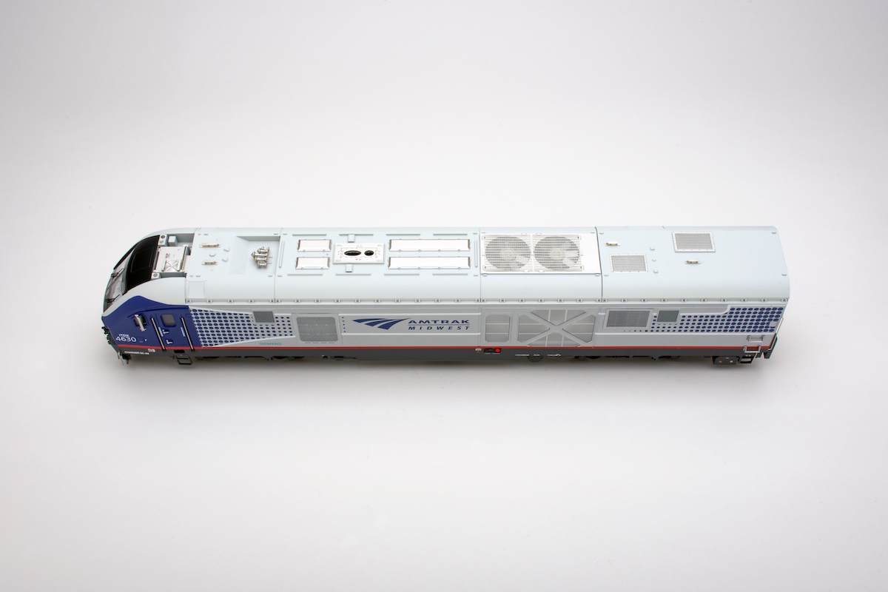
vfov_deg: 29.9
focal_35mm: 45
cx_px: 444
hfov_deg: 43.6
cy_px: 296
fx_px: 1110
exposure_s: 1/160
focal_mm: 30
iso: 100
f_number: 25
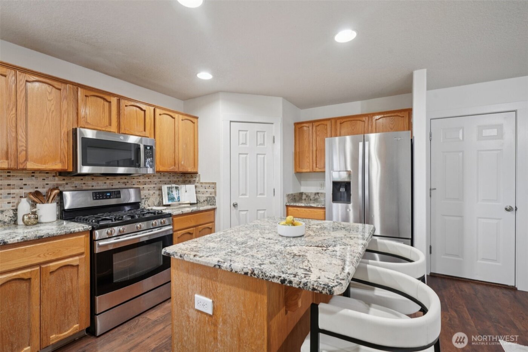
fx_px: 235
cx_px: 264
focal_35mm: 16
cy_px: 176
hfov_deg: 96.7
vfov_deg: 73.7
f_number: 8
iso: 400
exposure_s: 1/5
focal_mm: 16
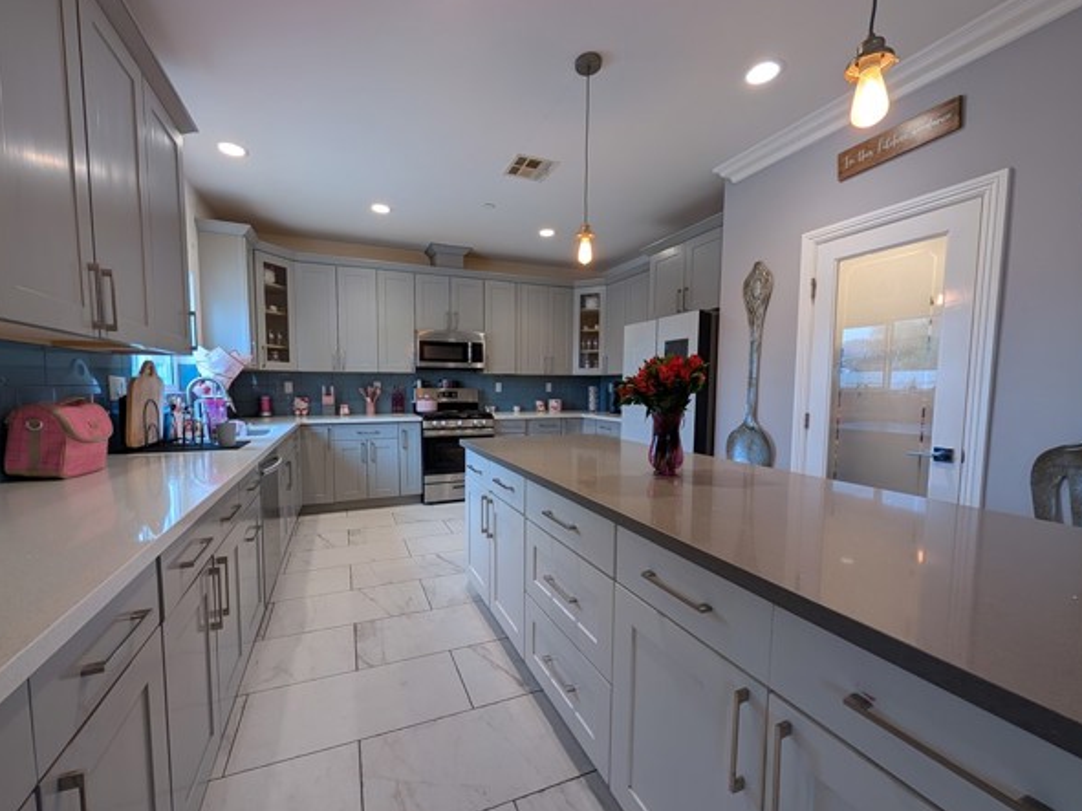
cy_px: 418
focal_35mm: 13
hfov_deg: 106.1
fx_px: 406
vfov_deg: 89.9
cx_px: 522
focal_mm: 2.02
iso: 53
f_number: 1.7
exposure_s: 1/60
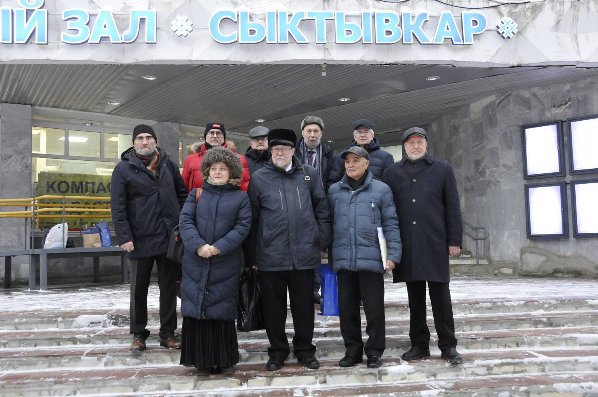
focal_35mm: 33
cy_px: 198
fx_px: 547
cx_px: 299
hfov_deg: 57.3
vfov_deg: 39.9
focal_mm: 22
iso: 1250
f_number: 6.3
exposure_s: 1/40
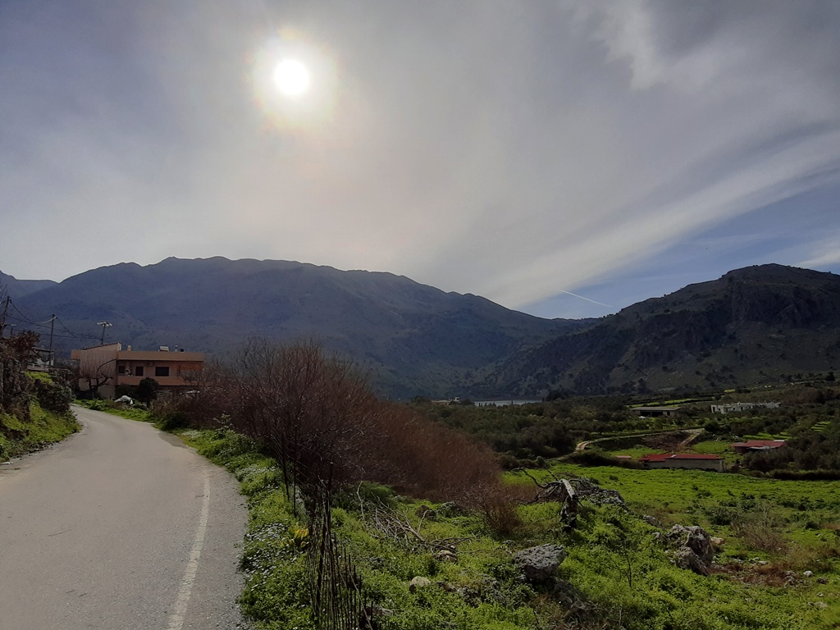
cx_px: 420
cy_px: 315
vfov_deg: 71.6
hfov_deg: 87.8
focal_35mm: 18
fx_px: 437
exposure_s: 1/5319
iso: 40
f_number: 2.4
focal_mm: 1.87
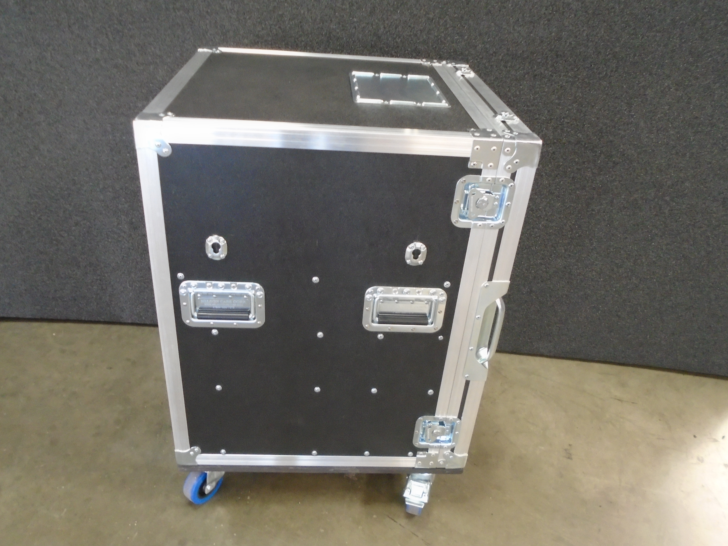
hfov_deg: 65.3
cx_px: 351
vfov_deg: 51.4
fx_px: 568
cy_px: 270
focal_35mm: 27
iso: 400
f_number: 3.2
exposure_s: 1/10
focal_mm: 4.6
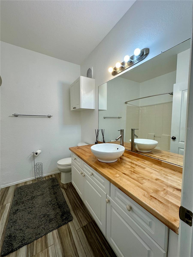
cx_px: 96
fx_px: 104
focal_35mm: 14
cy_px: 128
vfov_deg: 102.1
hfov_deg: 85.7
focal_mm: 2.22
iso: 80
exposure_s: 1/120
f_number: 2.2
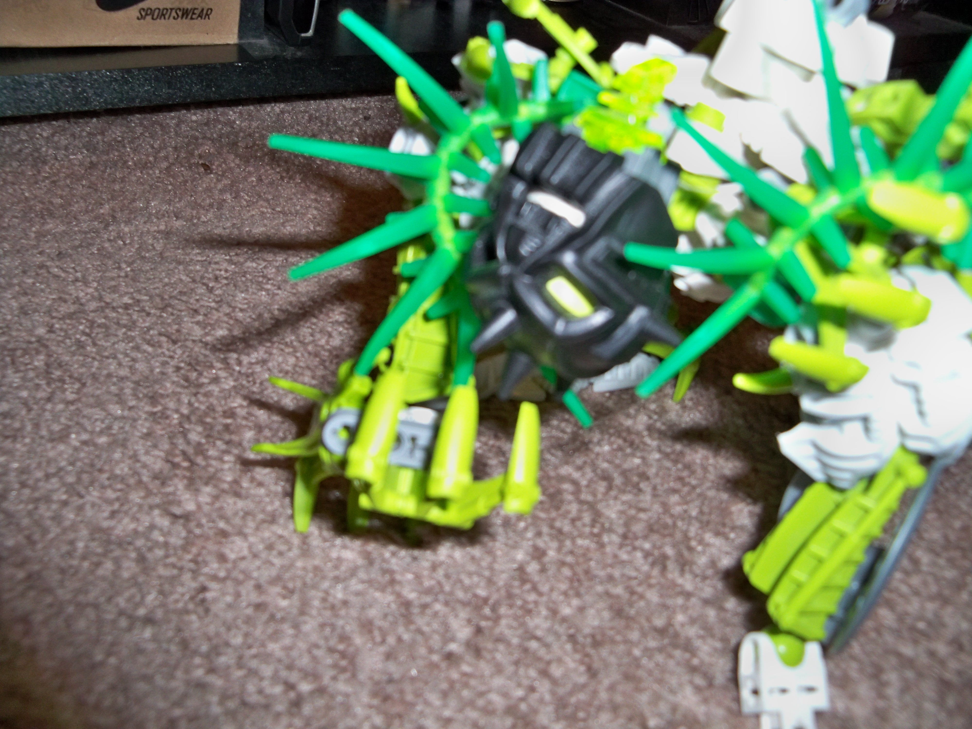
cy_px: 364
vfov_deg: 40.7
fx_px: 983
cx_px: 486
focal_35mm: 35
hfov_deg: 52.6
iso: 200
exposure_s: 1/30
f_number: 3.5
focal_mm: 6.2
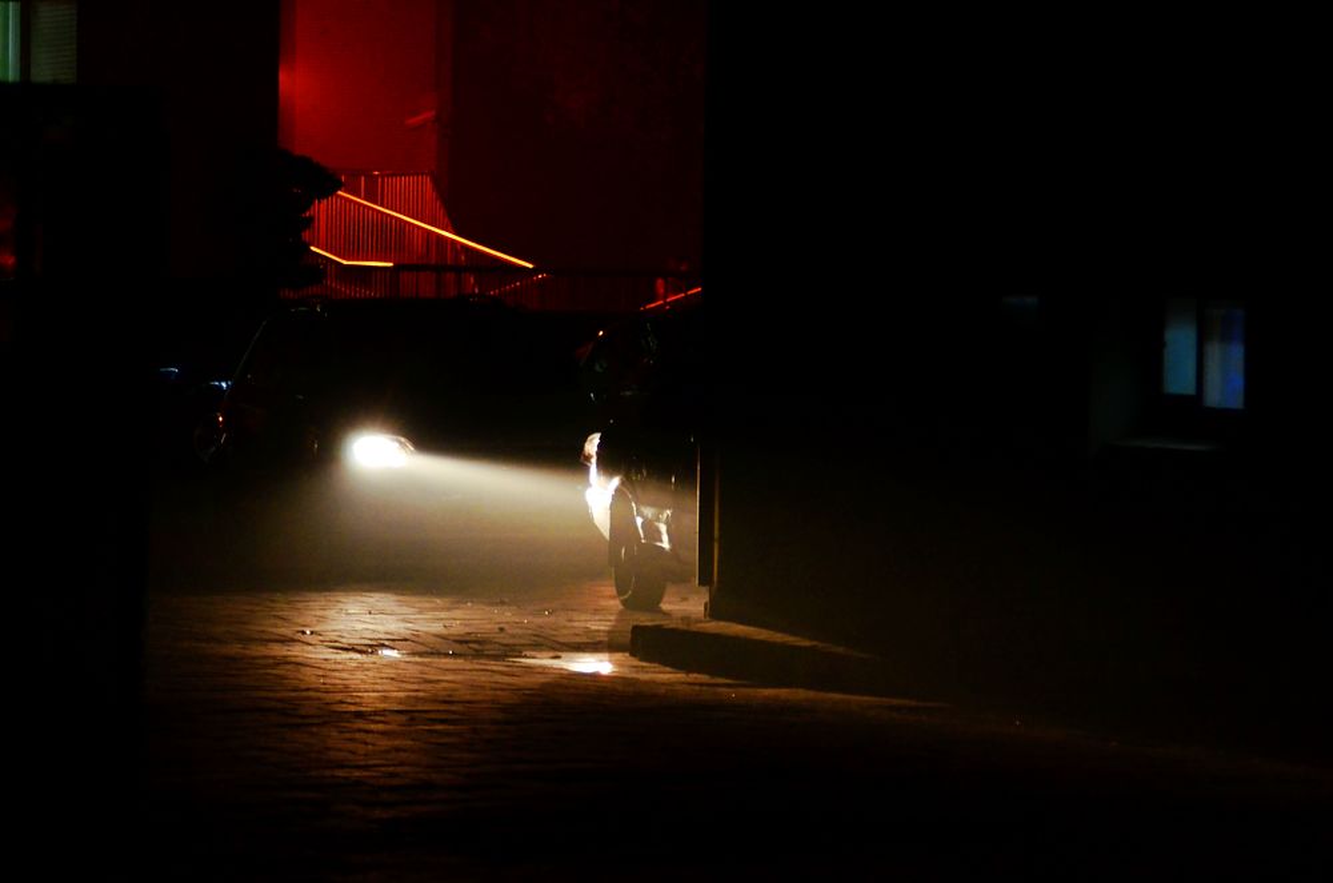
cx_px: 666
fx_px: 11084
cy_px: 442
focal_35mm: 300
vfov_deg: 4.6
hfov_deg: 6.9
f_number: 6.3
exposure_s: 1/40
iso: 1600
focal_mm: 200
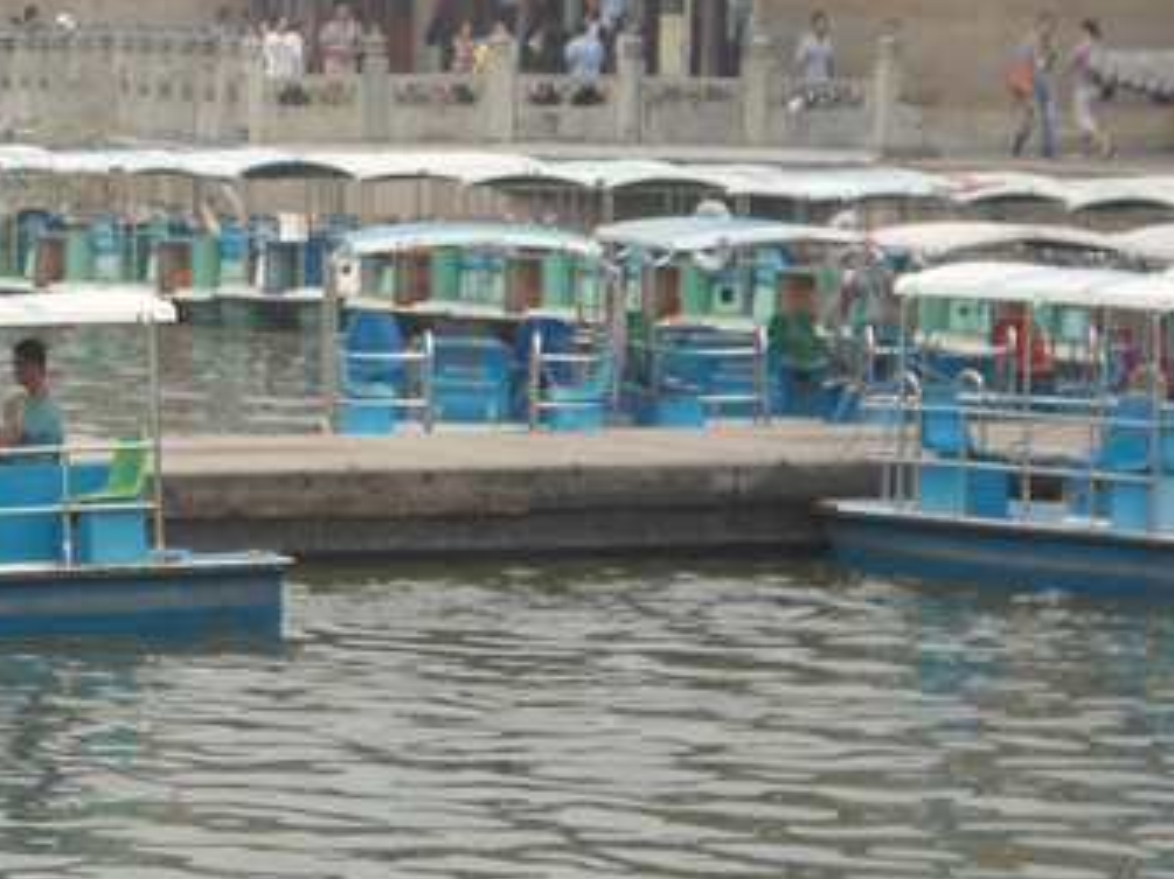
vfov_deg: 7.1
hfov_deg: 9.3
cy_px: 256
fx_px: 7120
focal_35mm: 210
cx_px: -200
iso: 80
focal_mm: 15.7
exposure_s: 1/250
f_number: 5.2
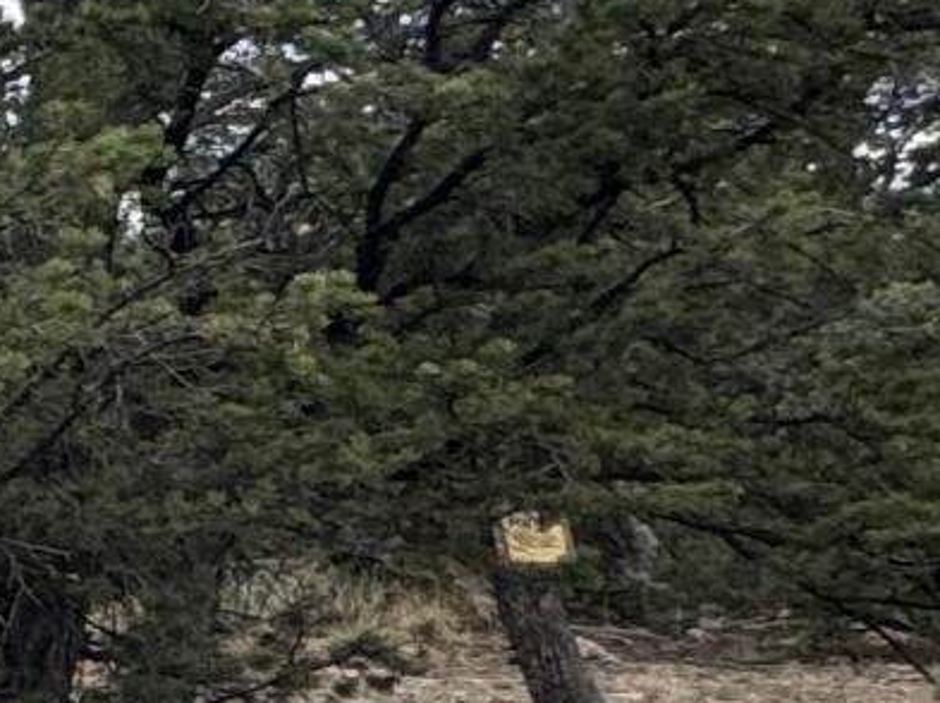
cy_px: 665
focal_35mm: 107
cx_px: -1861
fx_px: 2903
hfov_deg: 11.3
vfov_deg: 13.7
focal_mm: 2.22
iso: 40
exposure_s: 1/582
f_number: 2.2
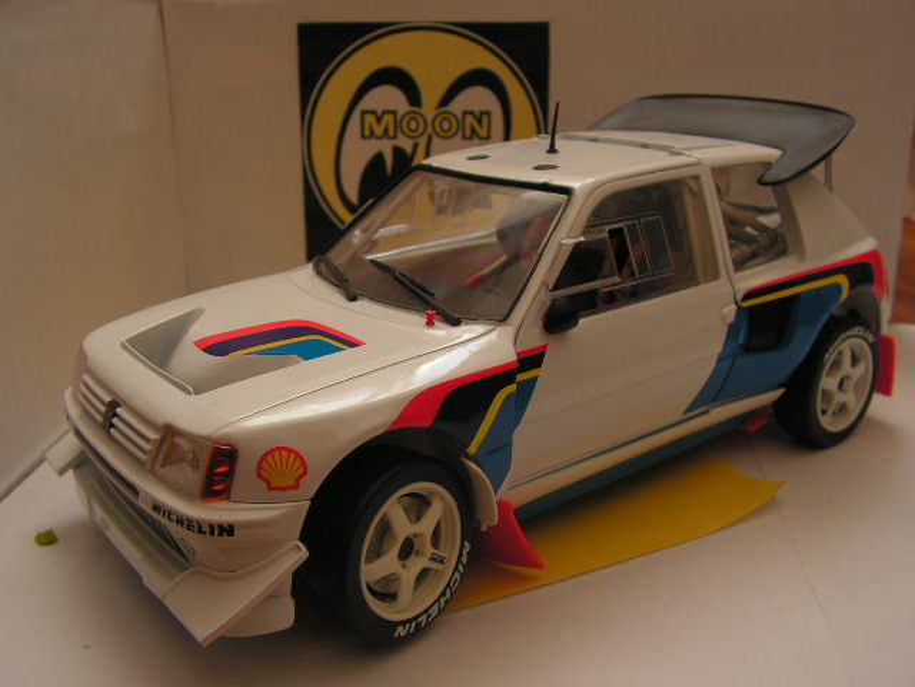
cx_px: 458
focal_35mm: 36
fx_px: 952
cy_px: 344
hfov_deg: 51.4
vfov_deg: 39.7
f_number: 3.2
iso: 64
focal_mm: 6
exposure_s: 1/80
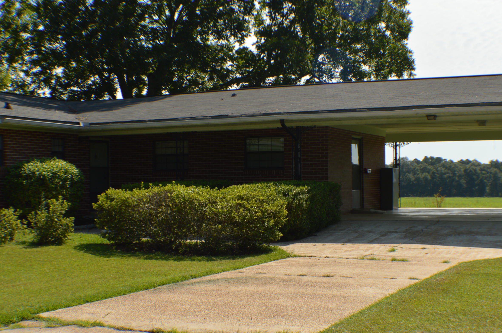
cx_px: 309
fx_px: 906
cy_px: 183
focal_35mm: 65
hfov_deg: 30.9
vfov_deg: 20.9
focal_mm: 34
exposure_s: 1/200
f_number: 9
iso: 100
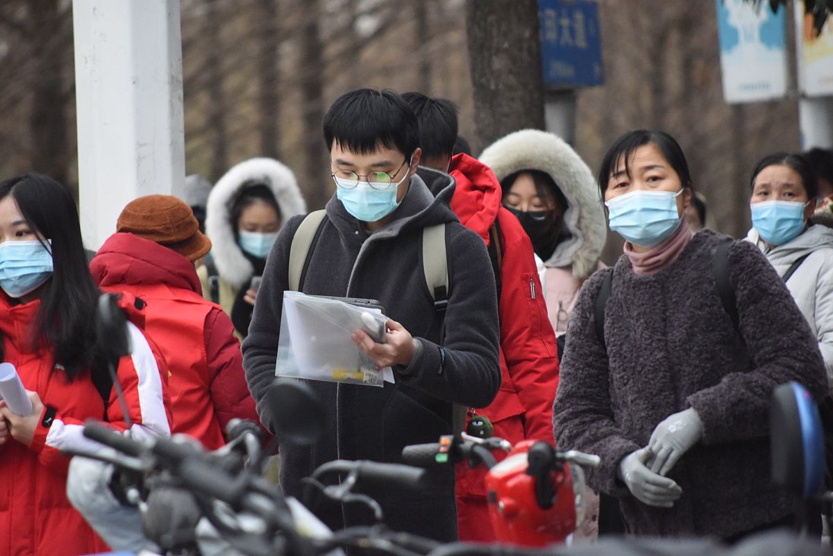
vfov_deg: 6.5
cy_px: 278
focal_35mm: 210
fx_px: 4859
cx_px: 416
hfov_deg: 9.8
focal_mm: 210
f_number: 5.6
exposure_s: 1/250
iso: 8000
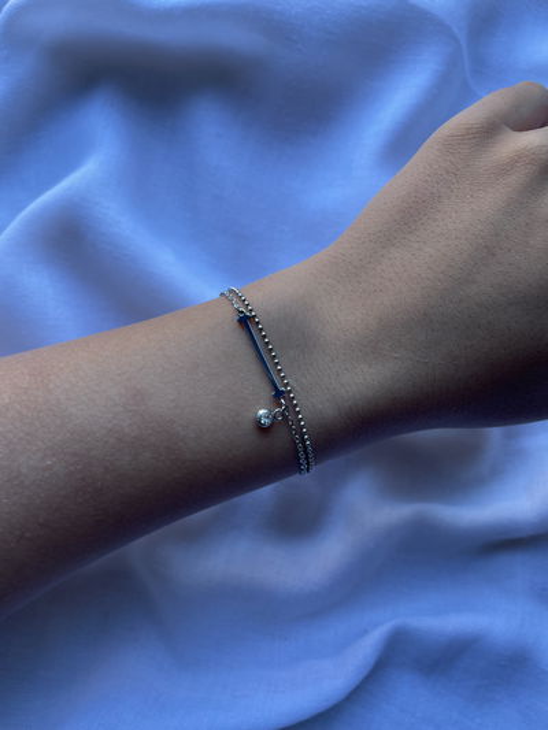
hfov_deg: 53.1
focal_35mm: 26
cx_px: 274
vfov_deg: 67.3
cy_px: 365
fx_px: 549
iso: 40
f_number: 1.6
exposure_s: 1/121
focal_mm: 4.2
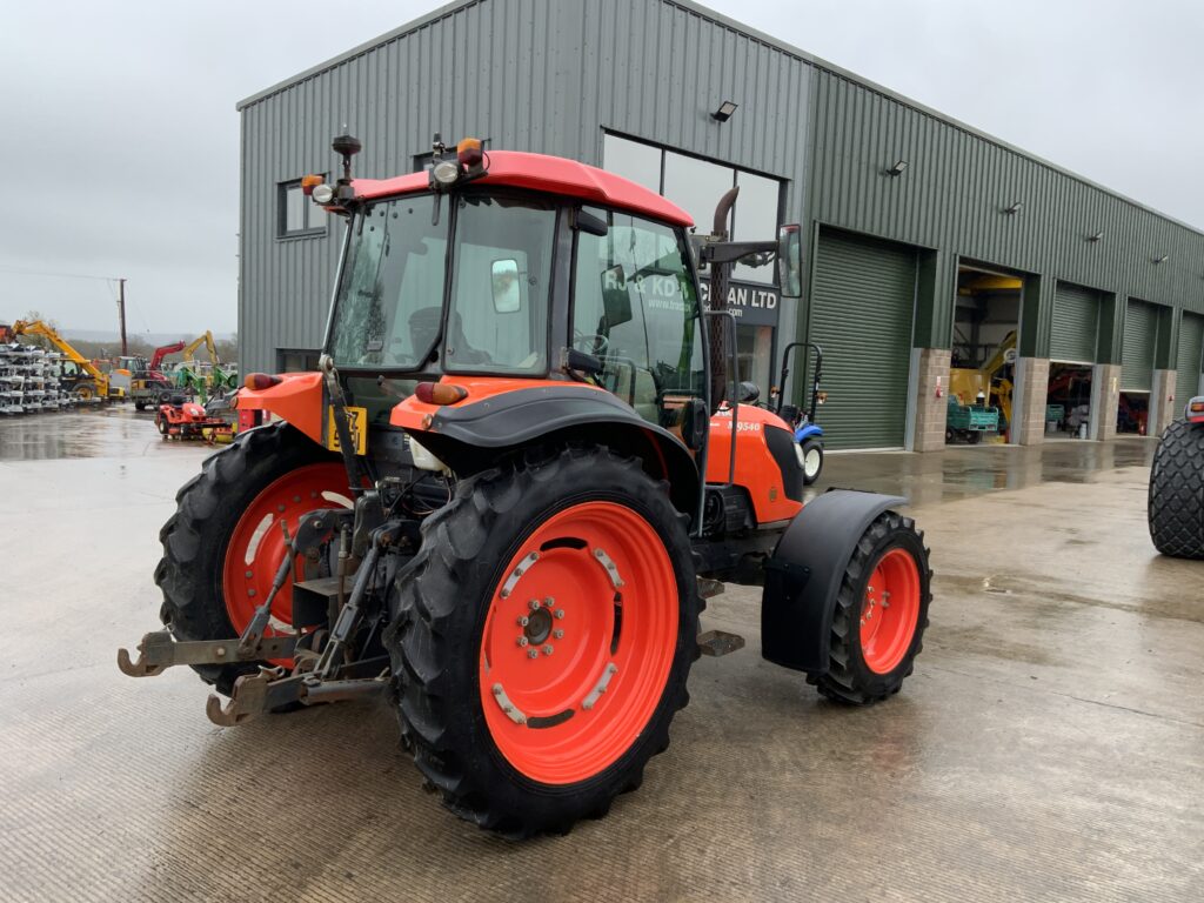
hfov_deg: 61.7
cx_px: 602
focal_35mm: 29
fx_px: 1009
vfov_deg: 48.2
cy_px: 452
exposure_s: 1/122
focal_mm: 3
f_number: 1.8
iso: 25
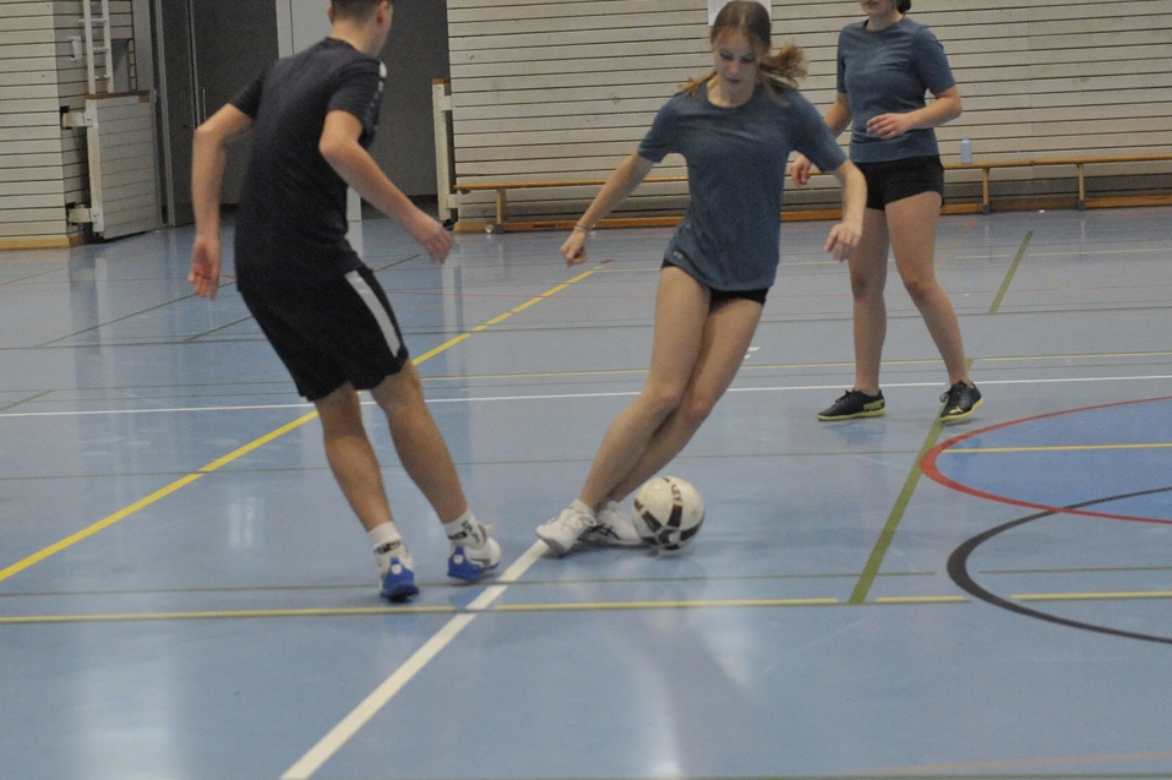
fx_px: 3807
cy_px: 356
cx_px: 509
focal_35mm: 117
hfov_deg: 17.5
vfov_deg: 11.7
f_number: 3.5
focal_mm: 70
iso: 6400
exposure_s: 1/2500
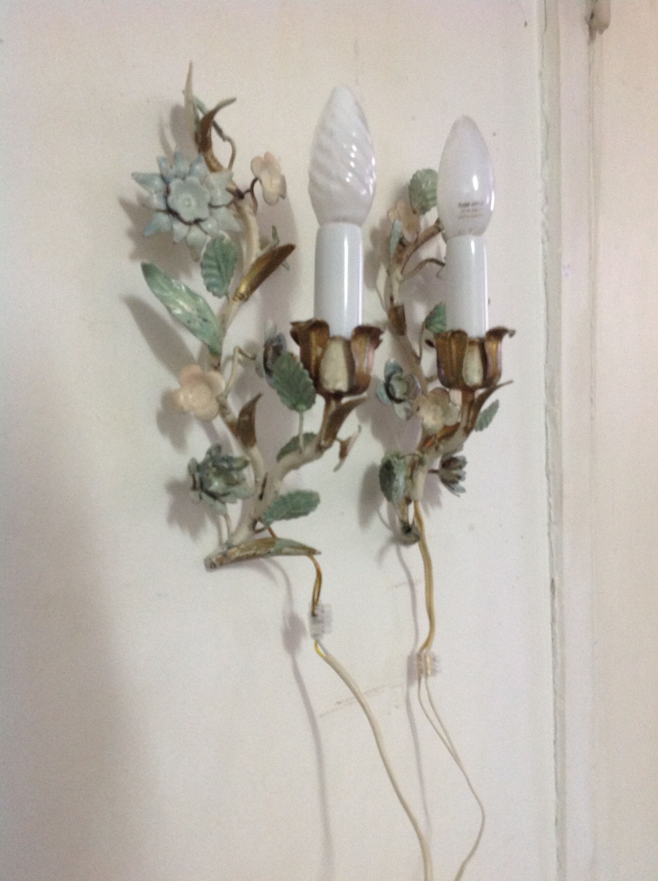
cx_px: 329
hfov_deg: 40.6
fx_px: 889
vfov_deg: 52.7
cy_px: 440
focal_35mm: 35
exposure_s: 1/17
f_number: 2.4
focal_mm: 4.28
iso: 250
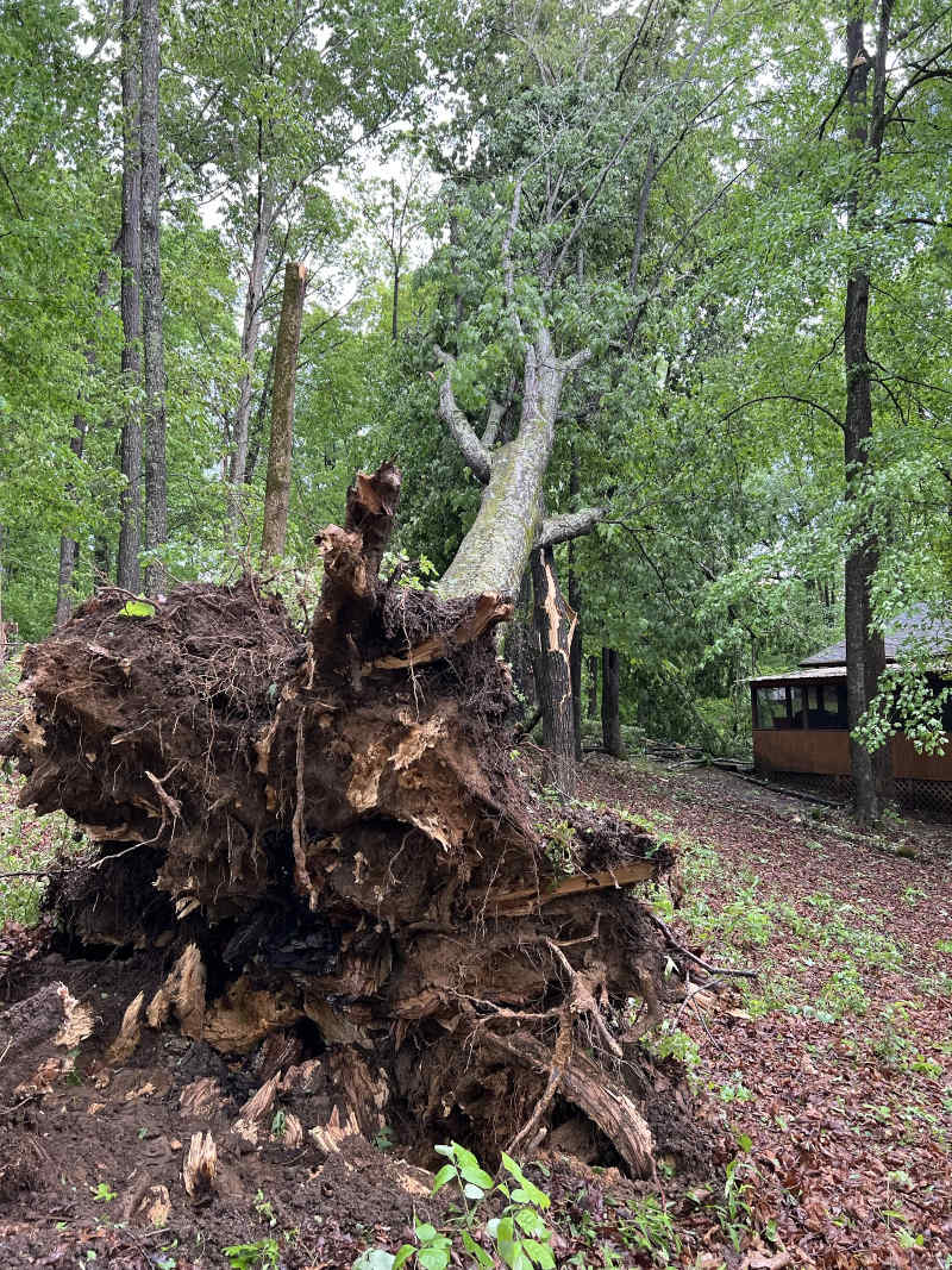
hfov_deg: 53.1
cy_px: 635
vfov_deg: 67.3
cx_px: 476
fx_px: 954
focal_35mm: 26
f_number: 1.5
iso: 100
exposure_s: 1/121
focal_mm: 5.7
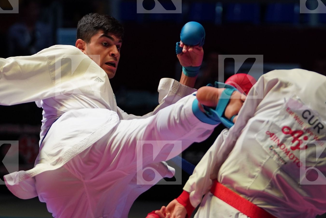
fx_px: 2526
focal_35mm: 279
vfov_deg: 4.9
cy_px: 77
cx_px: 159
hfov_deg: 7.4
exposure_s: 1/1000
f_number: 2.8
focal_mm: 140
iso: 1600
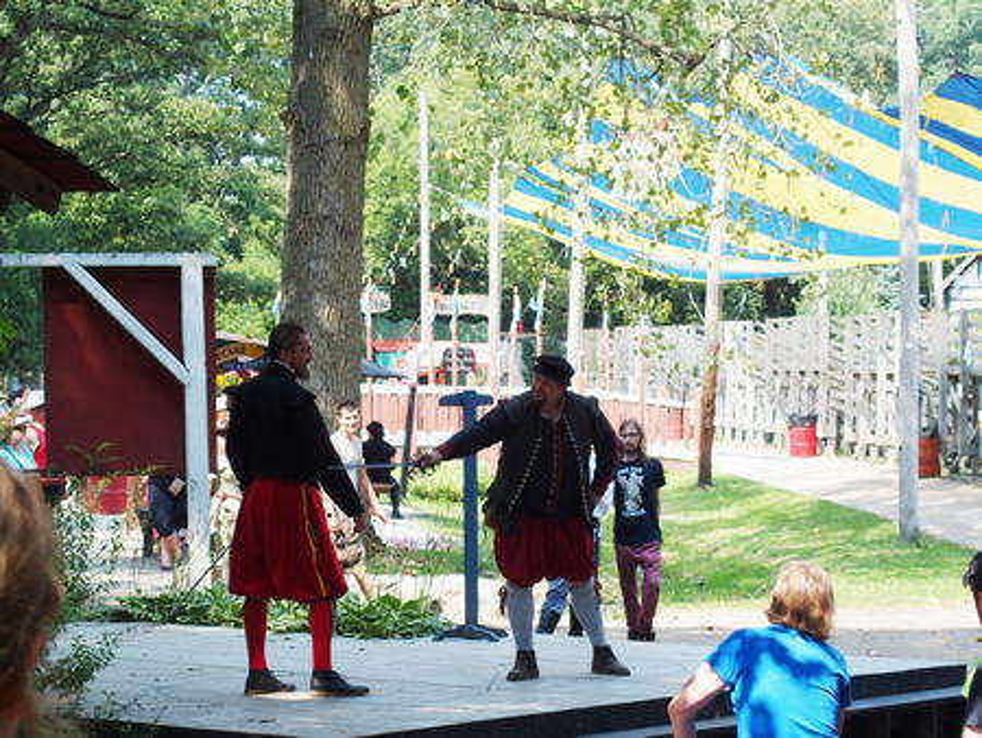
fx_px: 2611
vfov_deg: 16.1
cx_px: 491
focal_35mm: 92
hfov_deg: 21.3
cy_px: 369
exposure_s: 1/250
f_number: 3.5
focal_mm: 19.6
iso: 100
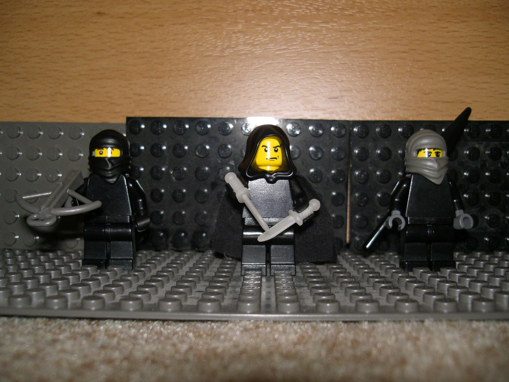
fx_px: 559
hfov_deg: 49.0
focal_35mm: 38
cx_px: 254
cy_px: 191
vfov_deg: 37.7
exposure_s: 1/60
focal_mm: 6.3
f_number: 3.1
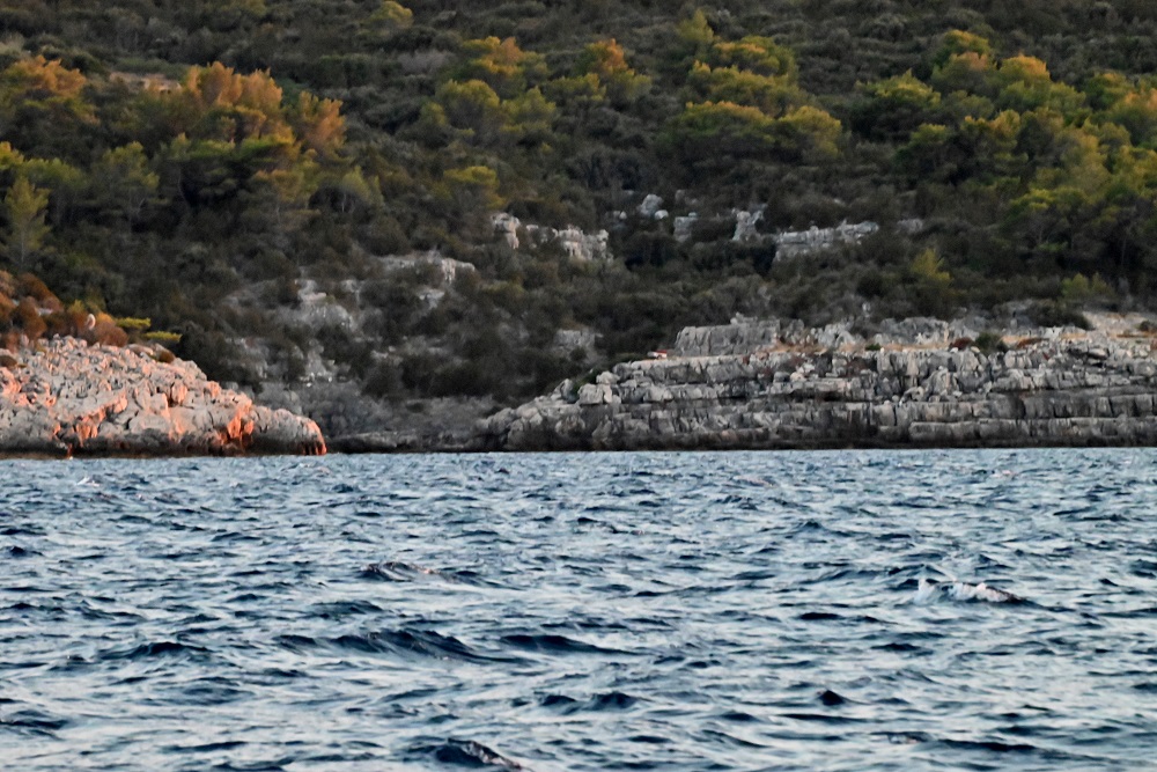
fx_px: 9642
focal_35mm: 300
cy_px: 386
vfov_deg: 4.6
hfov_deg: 6.9
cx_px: 578
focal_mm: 300
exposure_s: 1/320
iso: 20000
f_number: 16
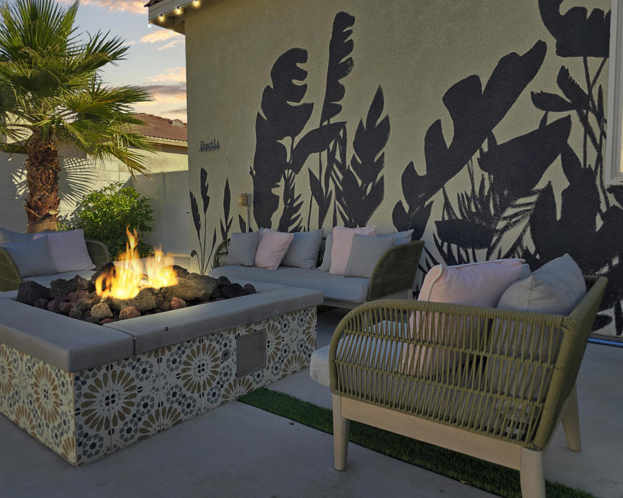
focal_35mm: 25
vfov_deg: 56.8
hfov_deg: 68.0
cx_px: 288
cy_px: 249
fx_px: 461
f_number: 1.7
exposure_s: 1/342
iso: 12
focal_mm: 6.3
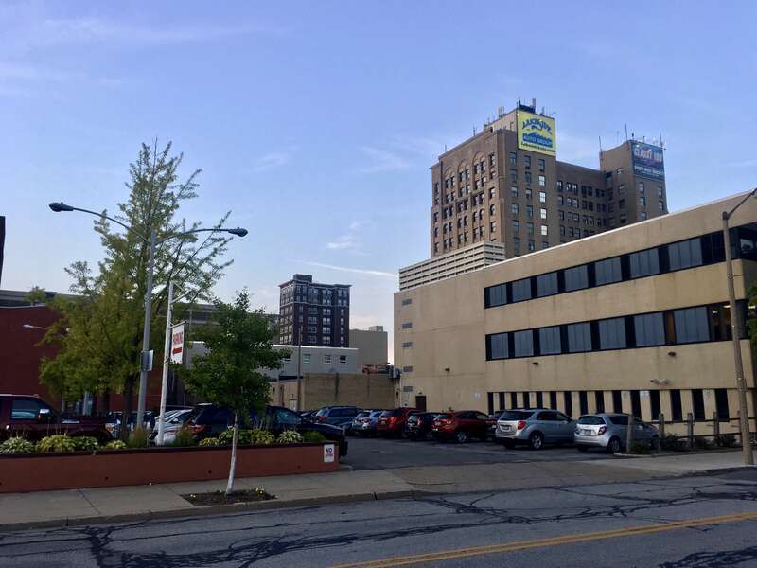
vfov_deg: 48.2
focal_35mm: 29
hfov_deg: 61.7
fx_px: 634
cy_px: 284
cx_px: 378
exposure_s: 1/120
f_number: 2.2
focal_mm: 4.15
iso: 32
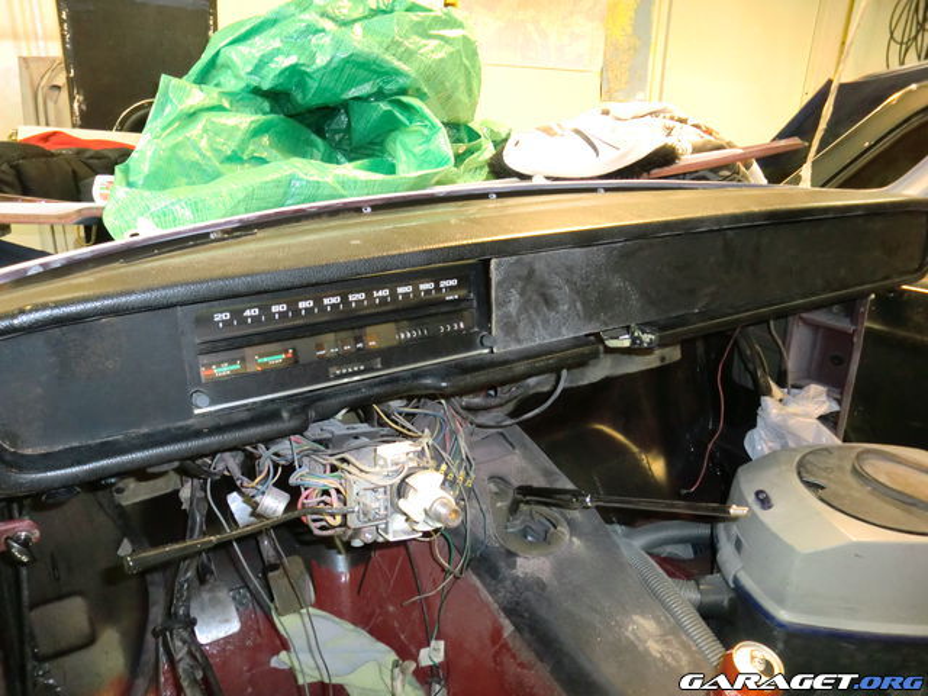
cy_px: 348
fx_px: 697
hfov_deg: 67.3
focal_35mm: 26
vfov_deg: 53.1
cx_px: 464
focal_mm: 4.65
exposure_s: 1/13
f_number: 2.6
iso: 400
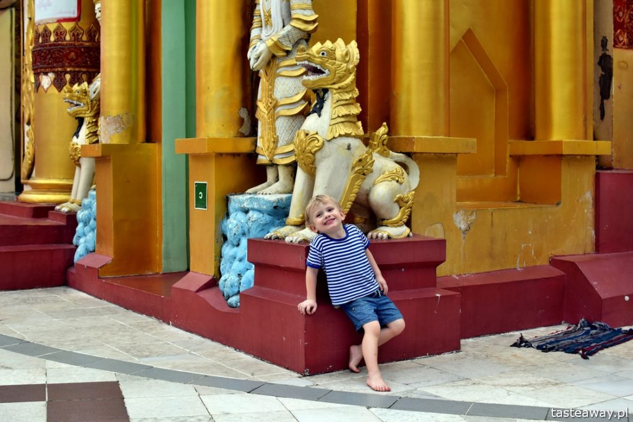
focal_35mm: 52
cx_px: 316
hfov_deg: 37.8
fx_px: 923
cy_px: 211
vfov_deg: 25.8
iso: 400
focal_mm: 35
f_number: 5
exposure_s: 1/100
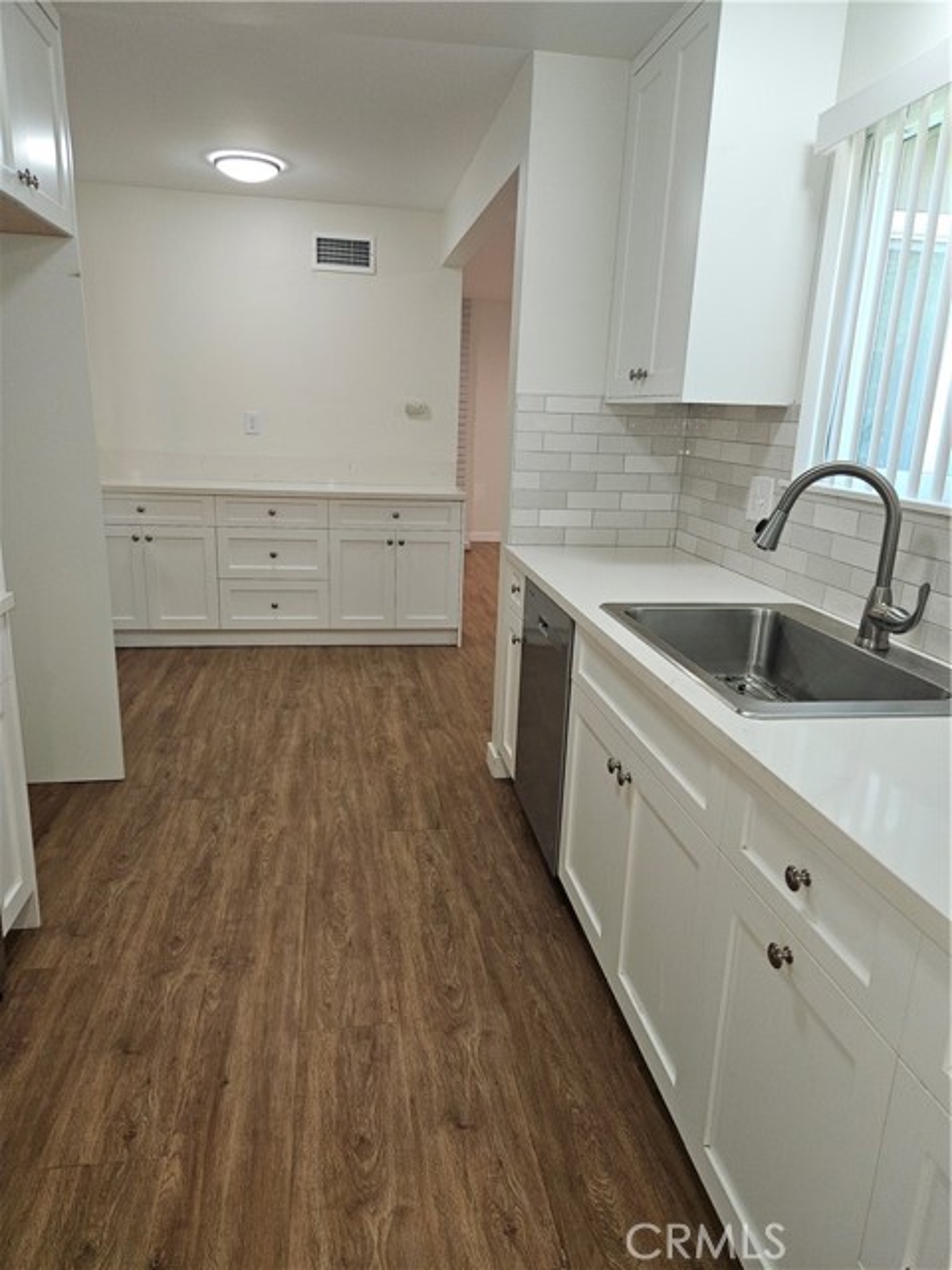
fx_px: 843
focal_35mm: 23
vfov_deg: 73.9
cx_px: 476
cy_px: 635
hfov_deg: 58.9
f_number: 1.8
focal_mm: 5.4
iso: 64
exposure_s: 1/60
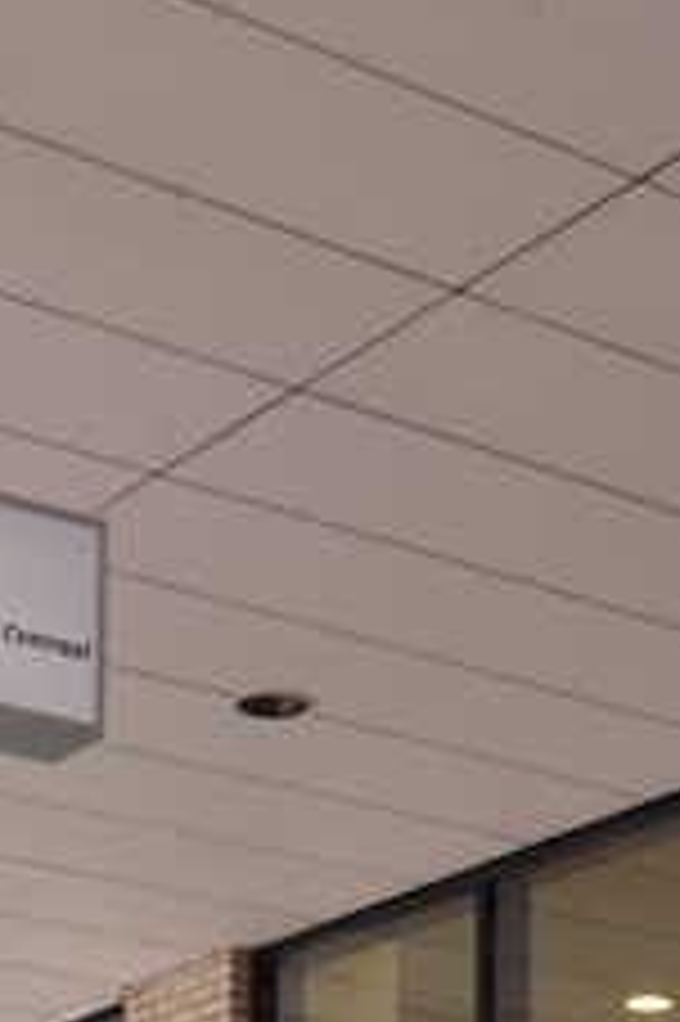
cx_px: 482
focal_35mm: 107
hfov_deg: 12.8
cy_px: 1792
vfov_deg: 16.3
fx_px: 3036
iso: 400
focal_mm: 18
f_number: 7.1
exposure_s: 1/50
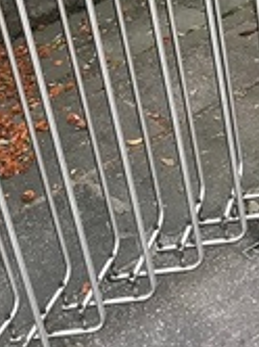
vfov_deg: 29.1
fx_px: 630
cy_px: 16
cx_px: 37
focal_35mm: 63
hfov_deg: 22.8
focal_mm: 3.99
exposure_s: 1/15
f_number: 1.8
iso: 64
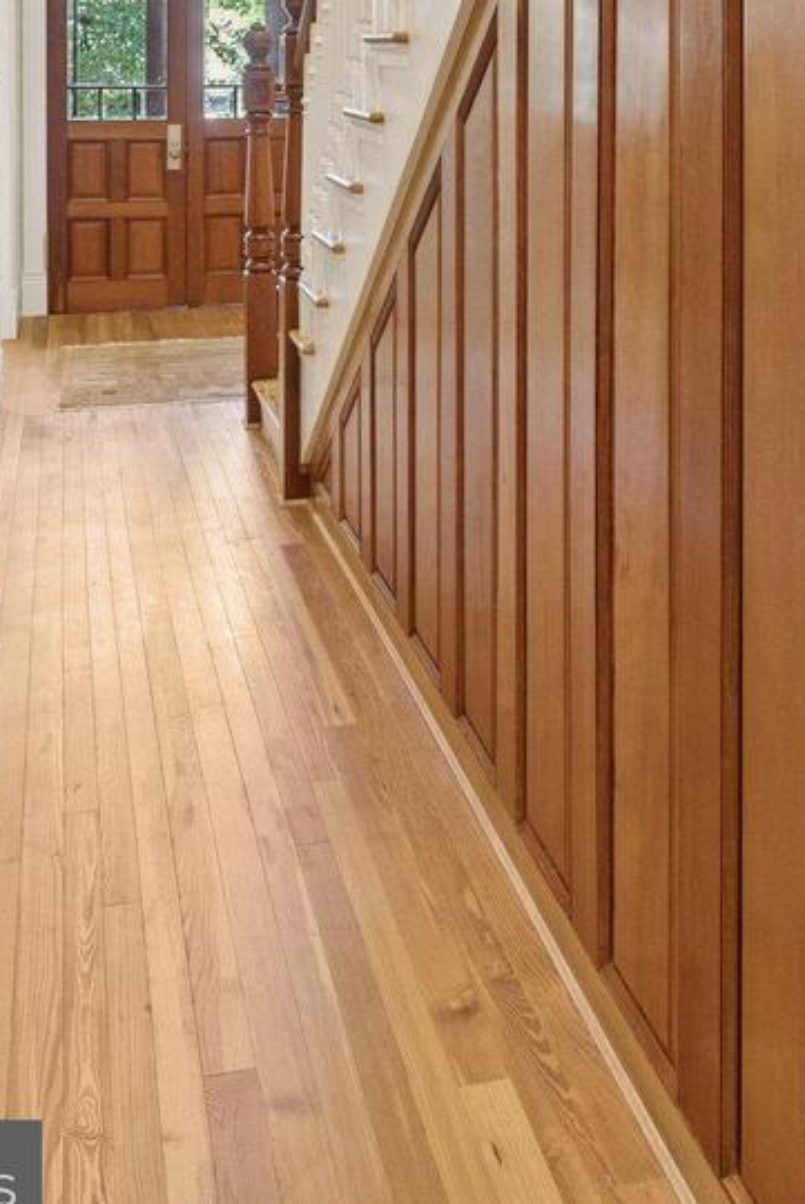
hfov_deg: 30.5
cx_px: 454
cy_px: 45
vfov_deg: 39.9
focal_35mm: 44
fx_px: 1473
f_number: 4
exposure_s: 1/160
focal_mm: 22
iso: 4000
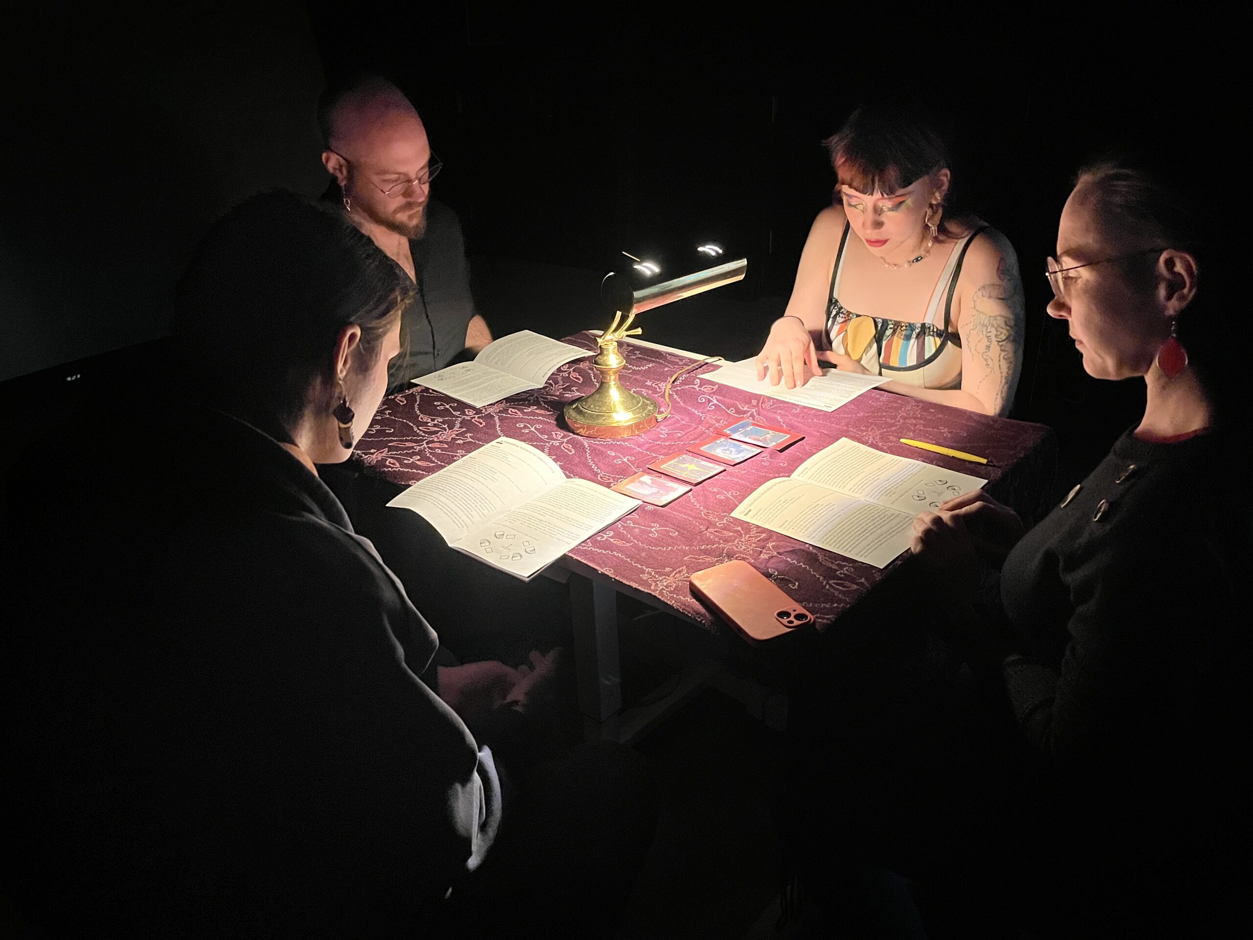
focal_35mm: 26
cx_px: 626
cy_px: 470
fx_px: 941
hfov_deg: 67.3
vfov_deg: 53.1
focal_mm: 5.1
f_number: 1.6
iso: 1000
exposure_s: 1/30
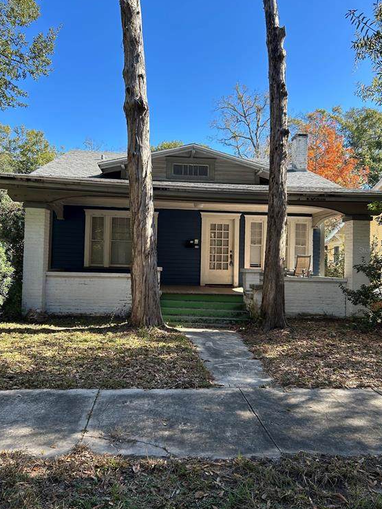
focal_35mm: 27
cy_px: 250
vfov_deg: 65.3
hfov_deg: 51.4
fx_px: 397
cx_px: 192
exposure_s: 1/1079
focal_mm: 5.7
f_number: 1.5
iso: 50
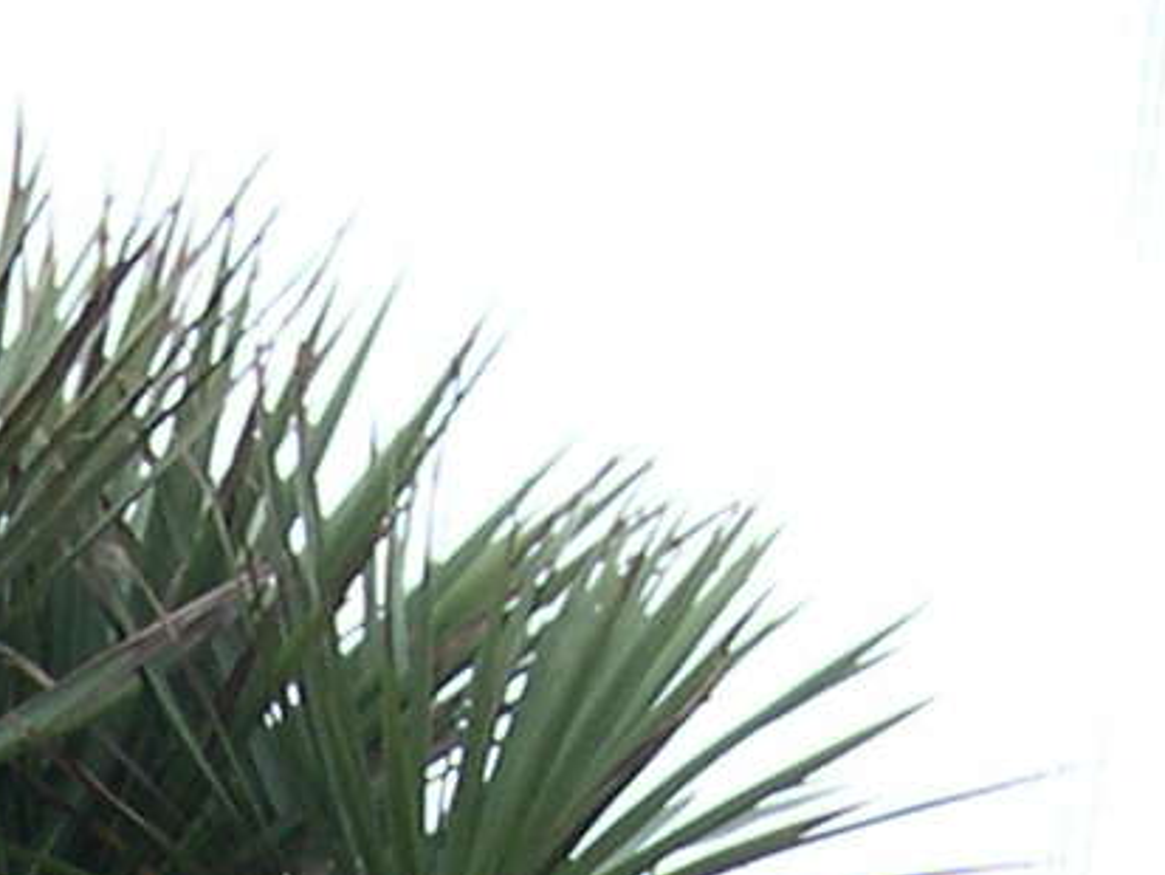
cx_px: -623
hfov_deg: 9.2
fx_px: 7036
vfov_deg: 6.6
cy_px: 2396
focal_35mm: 209
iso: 100
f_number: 2.8
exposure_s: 1/68
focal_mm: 8
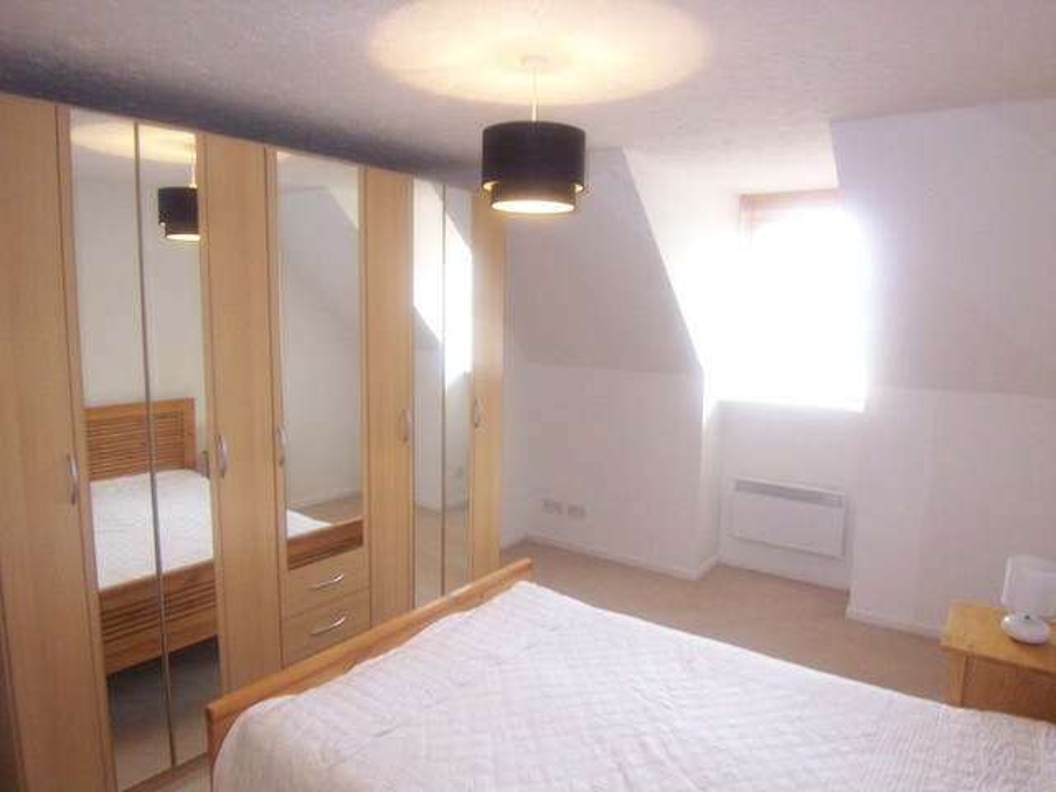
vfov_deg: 58.9
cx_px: 528
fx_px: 702
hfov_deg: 73.9
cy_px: 396
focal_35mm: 23
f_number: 2.8
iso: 200
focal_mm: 3.8
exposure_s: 1/30
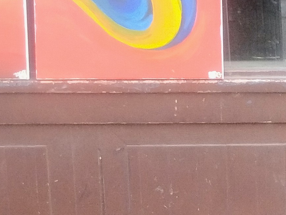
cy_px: 2
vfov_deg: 14.7
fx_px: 819
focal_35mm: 99
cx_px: 329
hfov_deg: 18.9
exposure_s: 1/60
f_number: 1.8
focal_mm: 4.26
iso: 522
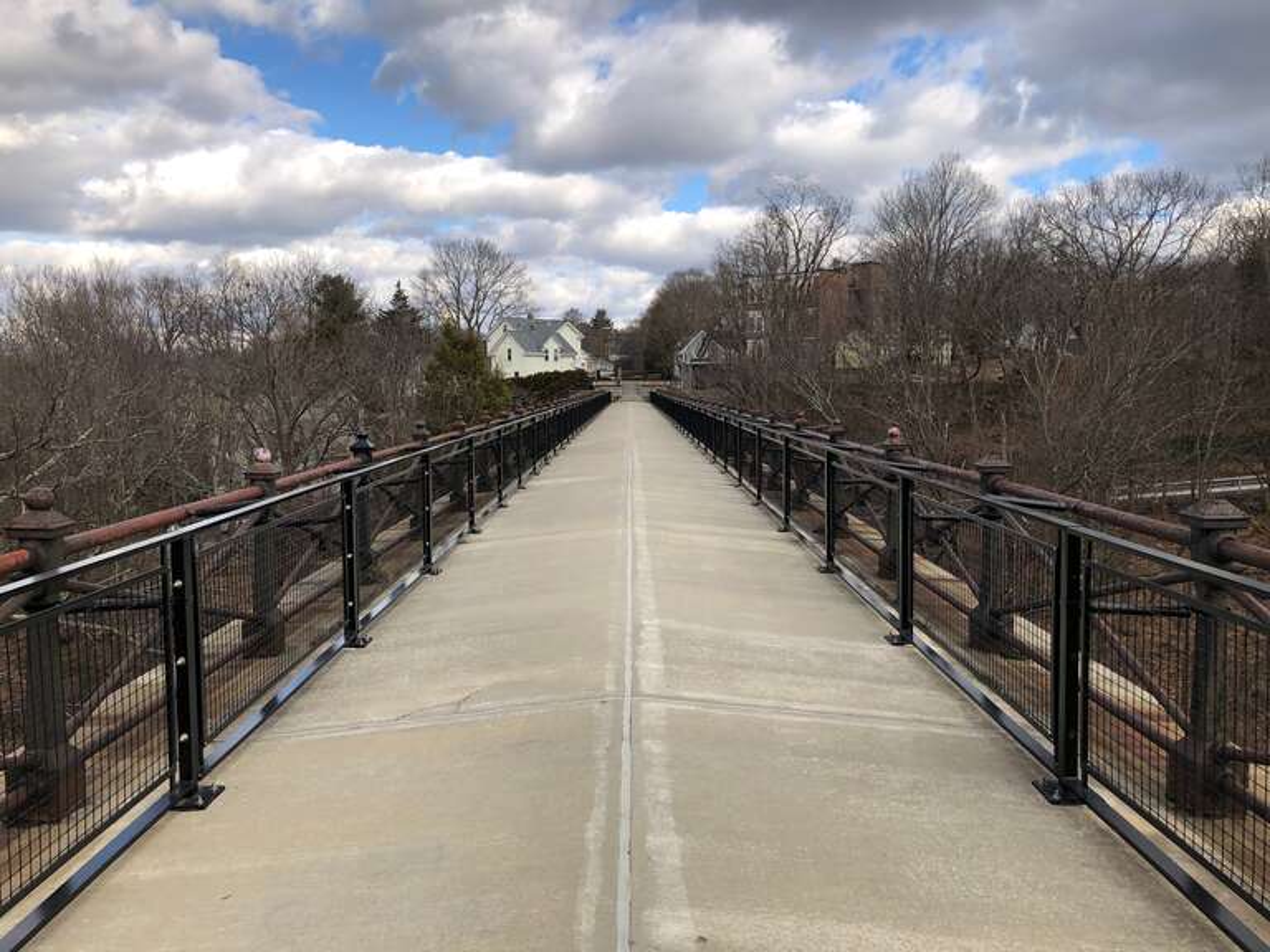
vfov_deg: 49.7
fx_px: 1027
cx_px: 635
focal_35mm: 28
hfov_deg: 63.4
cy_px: 476
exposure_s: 1/1156
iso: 20
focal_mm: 3.99
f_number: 1.8
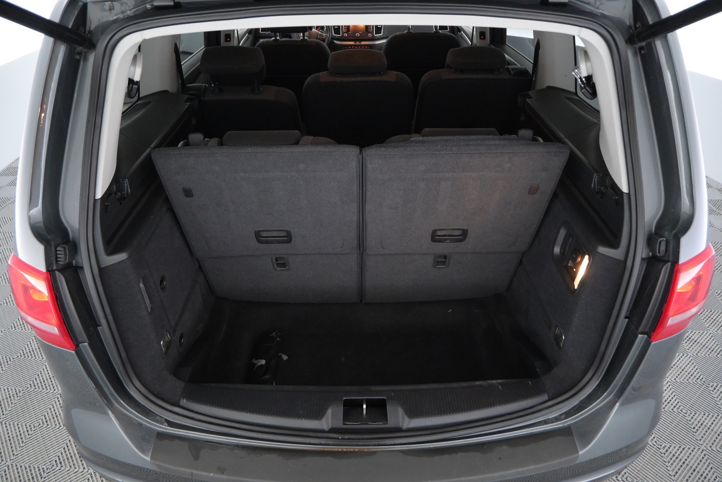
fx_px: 481
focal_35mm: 24
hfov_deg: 73.7
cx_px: 361
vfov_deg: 53.1
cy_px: 241
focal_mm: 16
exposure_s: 1/50
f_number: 3.5
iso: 2500
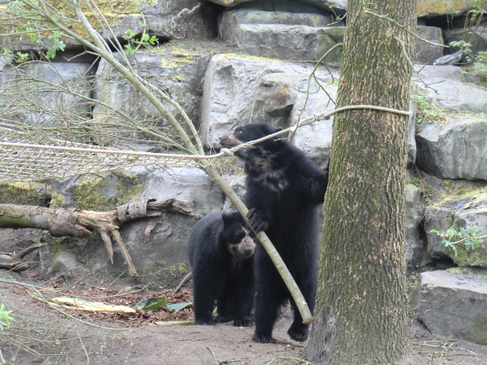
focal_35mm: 105
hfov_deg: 18.7
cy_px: 182
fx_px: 1477
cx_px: 244
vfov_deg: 14.1
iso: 250
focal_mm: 18.8
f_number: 5
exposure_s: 1/100
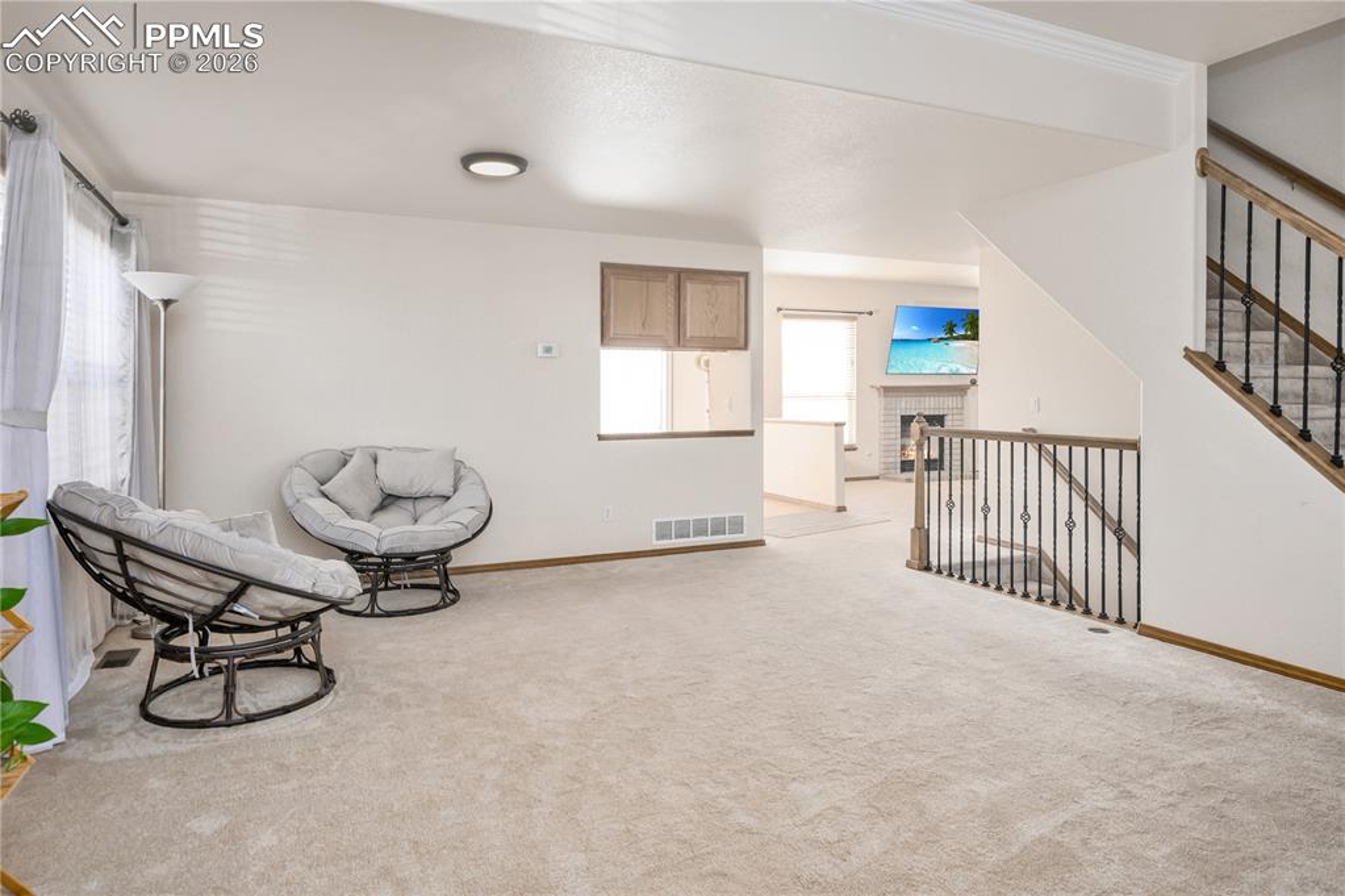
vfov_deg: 59.4
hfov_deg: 81.2
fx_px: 784
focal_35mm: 21
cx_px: 672
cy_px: 448
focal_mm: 21
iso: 320
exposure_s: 1/30
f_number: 7.1
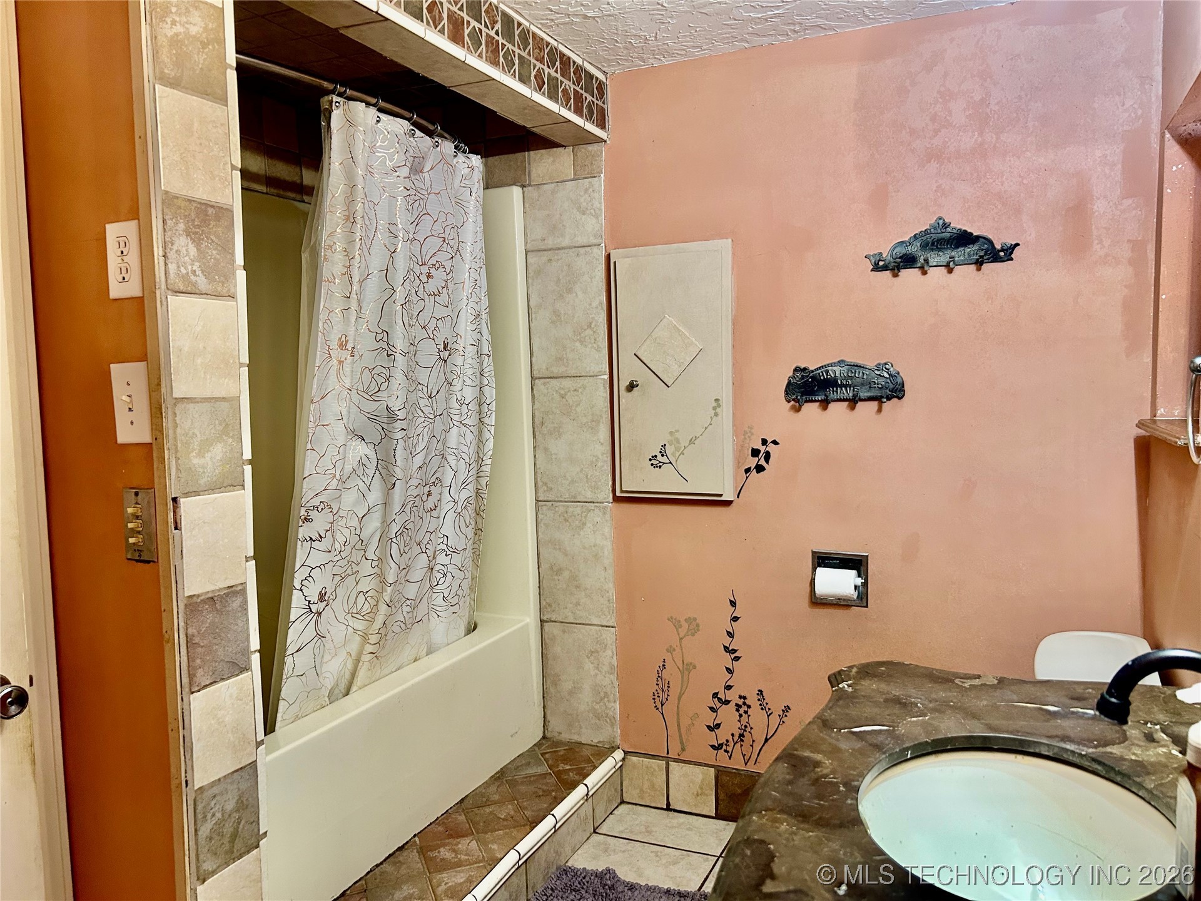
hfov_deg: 67.3
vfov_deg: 53.1
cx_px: 600
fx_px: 902
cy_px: 450
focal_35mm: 26
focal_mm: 5.7
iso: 200
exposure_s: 1/60
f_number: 1.5
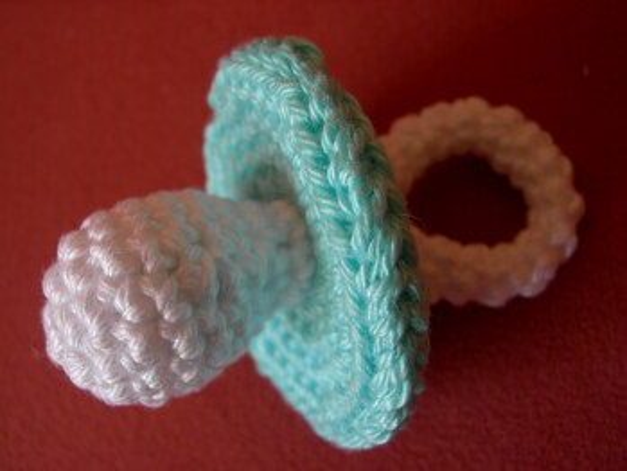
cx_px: 314
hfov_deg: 49.0
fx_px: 689
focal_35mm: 38
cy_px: 236
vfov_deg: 37.7
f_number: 3.5
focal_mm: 8
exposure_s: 1/29.6
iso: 64
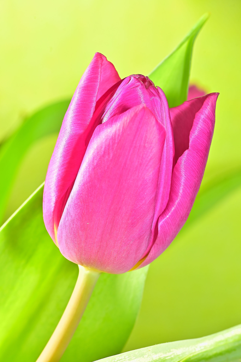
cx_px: 120
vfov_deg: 15.0
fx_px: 1371
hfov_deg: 10.0
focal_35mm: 136
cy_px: 181
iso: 100
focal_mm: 91
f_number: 16
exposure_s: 1/60
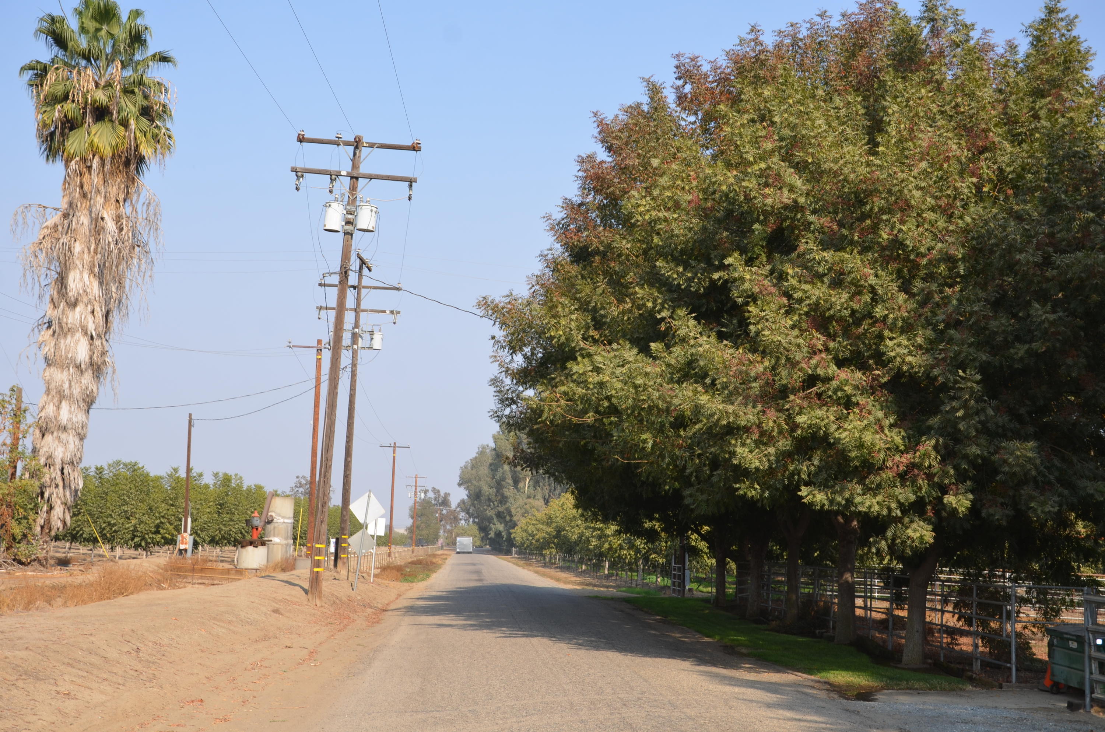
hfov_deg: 39.0
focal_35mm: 51
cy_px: 366
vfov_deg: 26.4
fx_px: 1562
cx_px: 552
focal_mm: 34
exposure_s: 1/250
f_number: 9
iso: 100
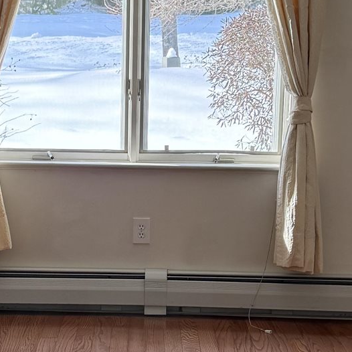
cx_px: 106
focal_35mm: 93
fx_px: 1070
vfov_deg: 18.7
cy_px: 207
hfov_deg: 18.6
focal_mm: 6.76
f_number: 1.78
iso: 100
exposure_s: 1/288
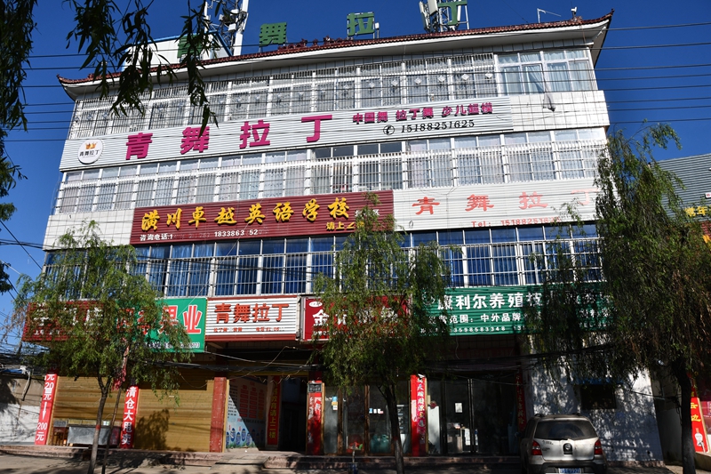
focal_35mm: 27
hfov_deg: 67.4
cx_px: 356
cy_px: 237
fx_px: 533
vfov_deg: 47.9
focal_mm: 18
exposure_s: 1/400
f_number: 10
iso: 100
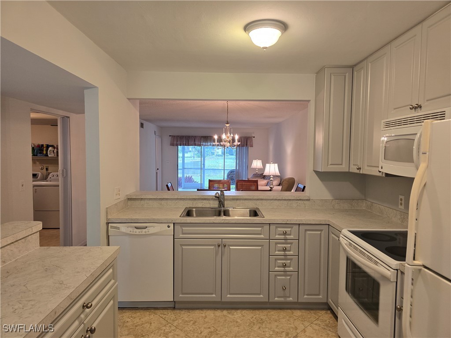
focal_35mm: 23
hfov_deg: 73.9
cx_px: 226
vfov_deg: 58.9
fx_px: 300
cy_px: 169
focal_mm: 6.3
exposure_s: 1/120
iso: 125
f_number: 1.7
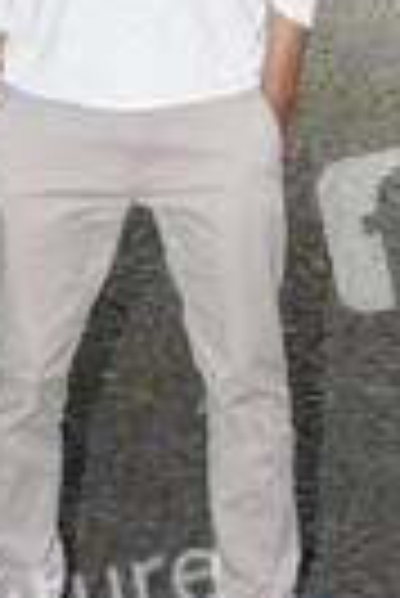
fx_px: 1895
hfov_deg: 12.0
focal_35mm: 114
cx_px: 139
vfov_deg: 17.5
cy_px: -18
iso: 800
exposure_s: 1/160
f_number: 11
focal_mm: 38
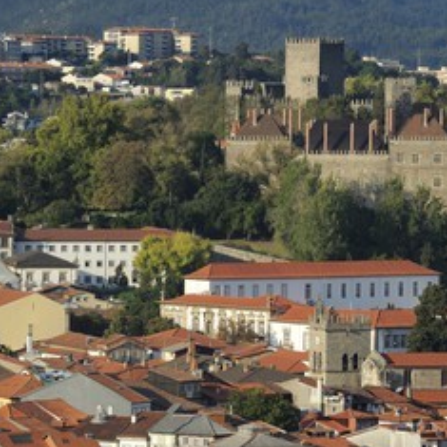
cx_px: 213
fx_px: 4441
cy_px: 245
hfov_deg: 5.8
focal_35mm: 304
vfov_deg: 5.8
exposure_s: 1/200
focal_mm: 200
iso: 200
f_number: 11
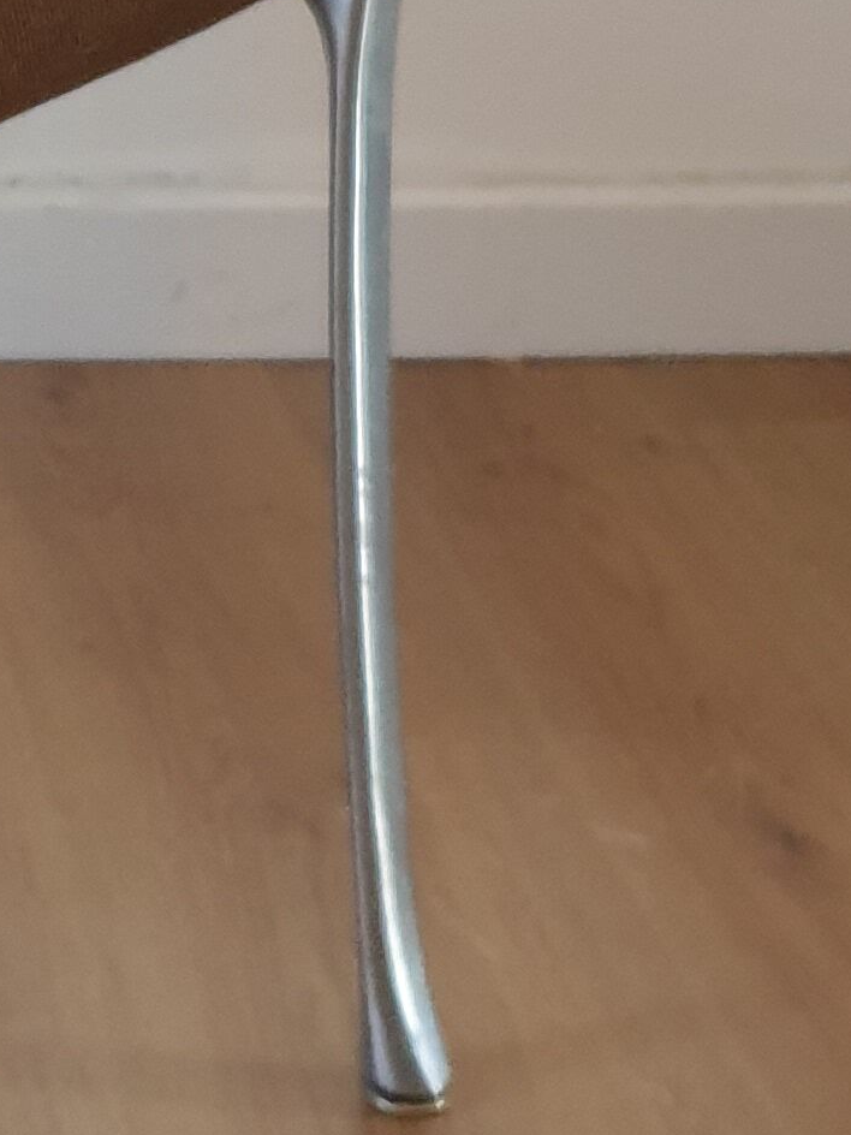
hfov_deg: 12.5
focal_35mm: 111
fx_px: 3638
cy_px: -189
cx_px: -526
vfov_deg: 17.0
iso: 250
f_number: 1.5
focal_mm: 4.3
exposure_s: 1/50
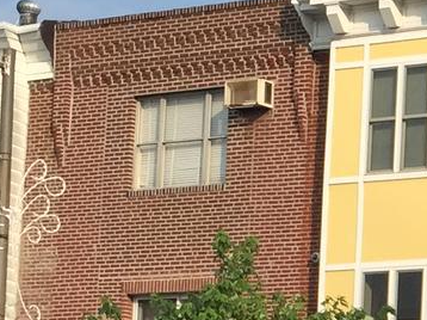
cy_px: 358
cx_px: 803
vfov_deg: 8.9
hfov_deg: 11.0
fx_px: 2046
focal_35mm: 166
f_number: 2.2
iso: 32
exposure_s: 1/1464
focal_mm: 4.15
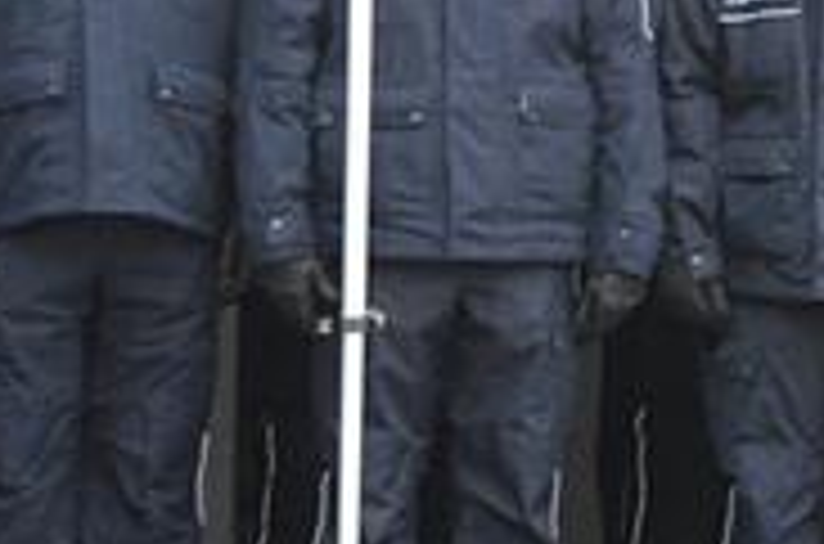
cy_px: 106
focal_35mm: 489
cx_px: 518
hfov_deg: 4.2
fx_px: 11164
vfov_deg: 2.8
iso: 1600
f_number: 8
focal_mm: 70
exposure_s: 1/100
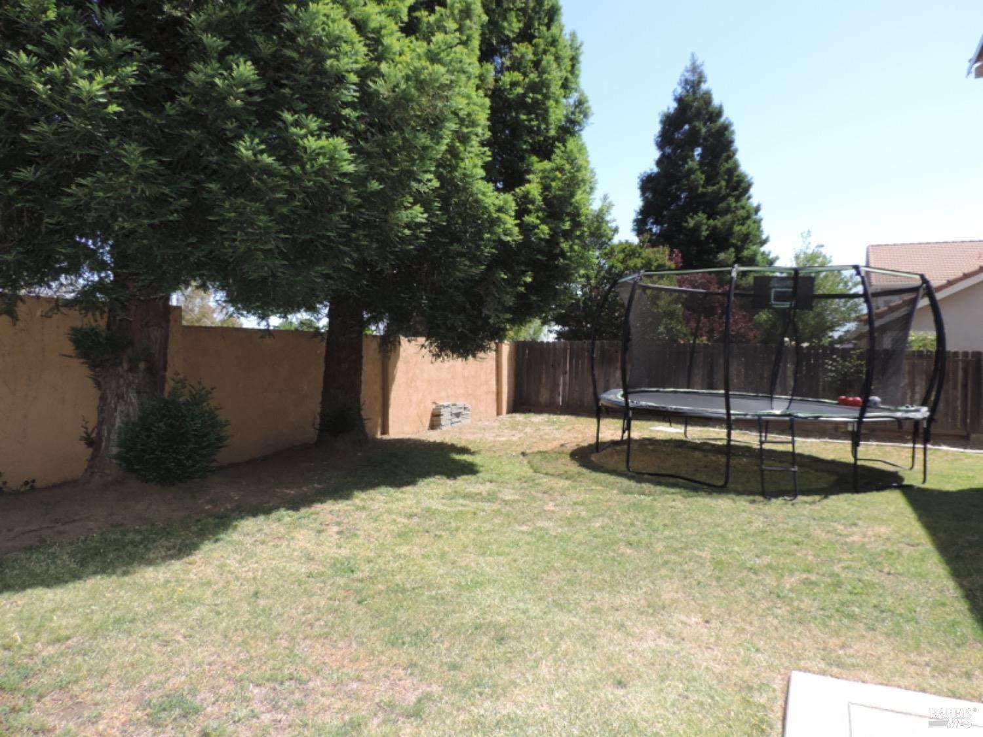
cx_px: 492
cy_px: 368
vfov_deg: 56.8
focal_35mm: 24
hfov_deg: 71.6
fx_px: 682
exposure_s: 1/1250
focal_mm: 4.3
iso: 220
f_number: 3
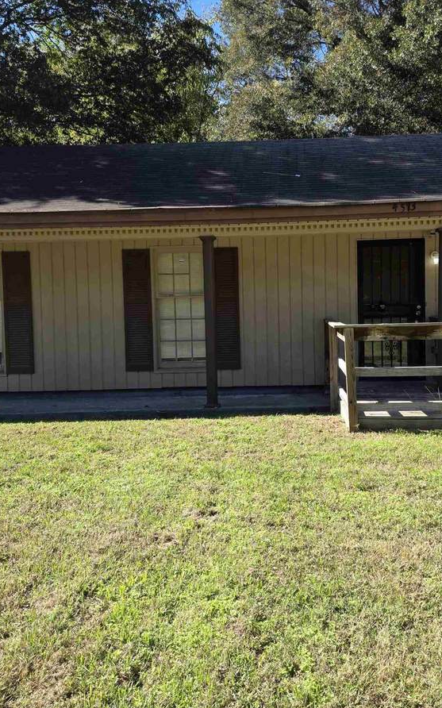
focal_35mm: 35
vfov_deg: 55.3
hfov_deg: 36.1
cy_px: 342
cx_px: 275
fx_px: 675
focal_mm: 6.25
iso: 80
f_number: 1.7
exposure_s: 1/1854
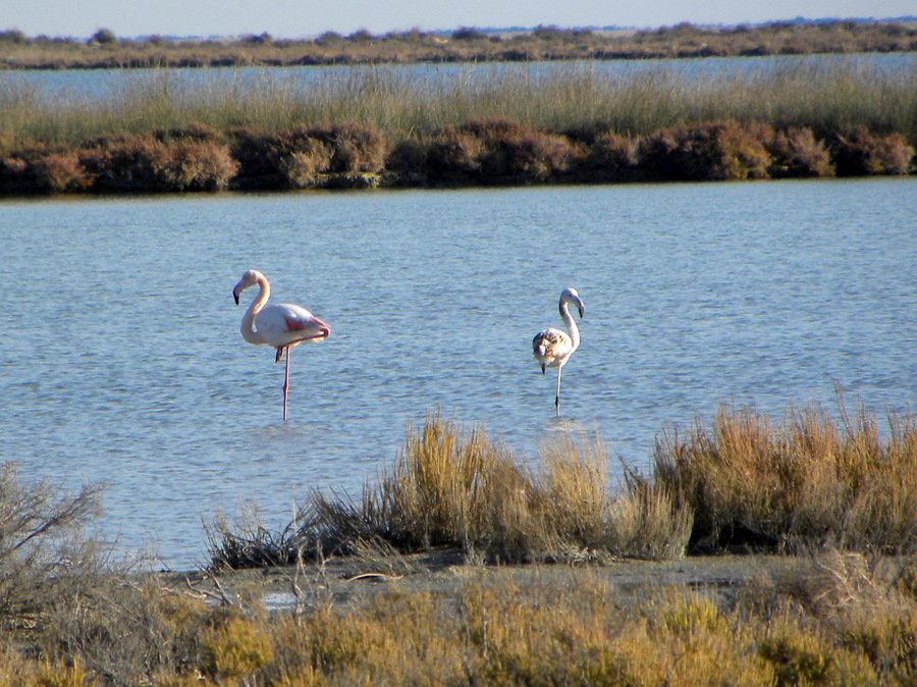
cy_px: 344
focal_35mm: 624
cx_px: 458
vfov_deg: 2.4
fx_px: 16521
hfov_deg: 3.2
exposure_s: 1/320
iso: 64
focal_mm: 110.4
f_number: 5
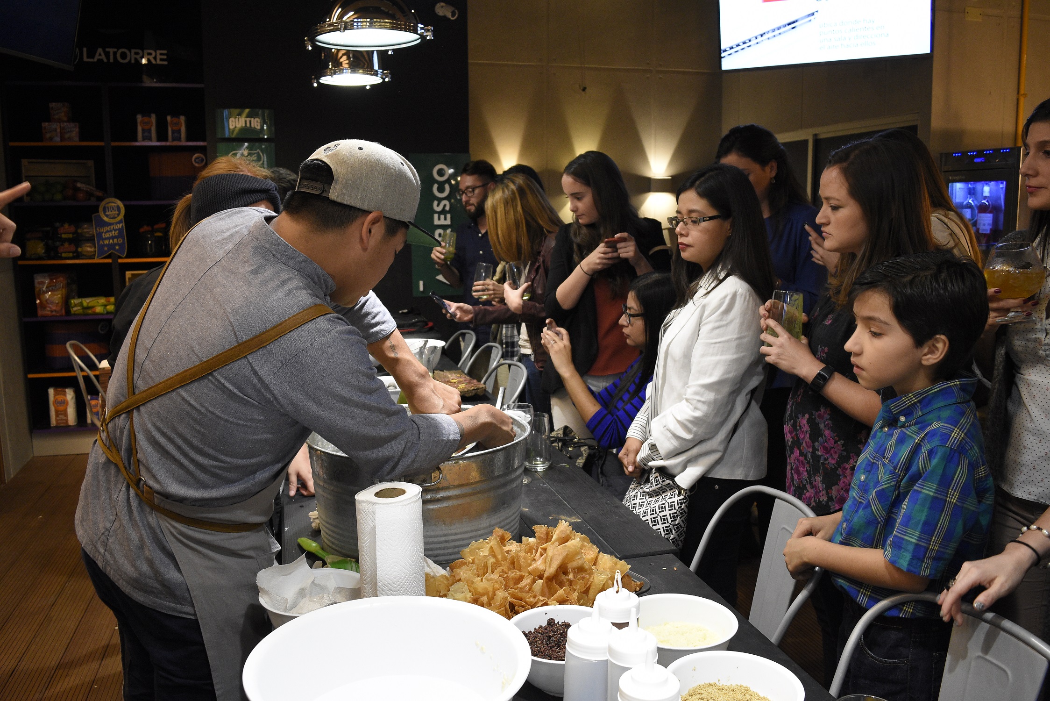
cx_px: 525
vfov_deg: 43.6
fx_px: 875
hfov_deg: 61.9
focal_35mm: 30
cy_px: 350
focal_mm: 20
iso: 1600
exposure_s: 1/80
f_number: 5
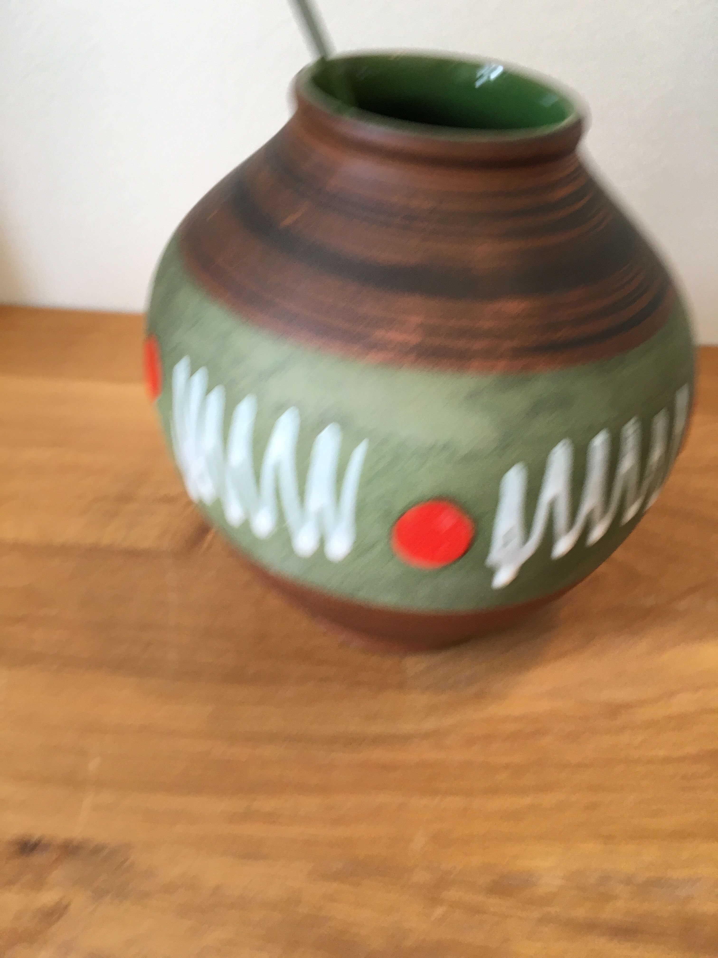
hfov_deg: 48.2
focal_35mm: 29
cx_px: 359
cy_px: 479
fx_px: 802
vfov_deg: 61.7
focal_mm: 4.15
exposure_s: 1/33
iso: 50
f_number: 2.2
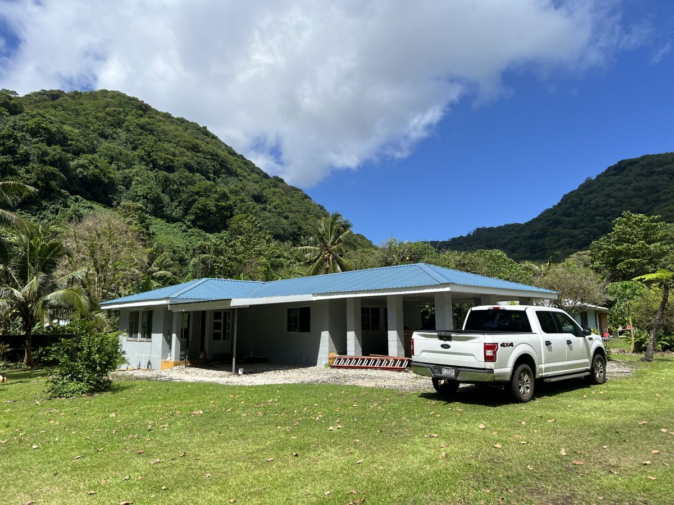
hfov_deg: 67.3
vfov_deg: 53.1
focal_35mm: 26
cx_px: 337
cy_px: 252
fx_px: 506
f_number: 1.5
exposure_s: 1/4831
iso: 50
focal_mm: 5.7
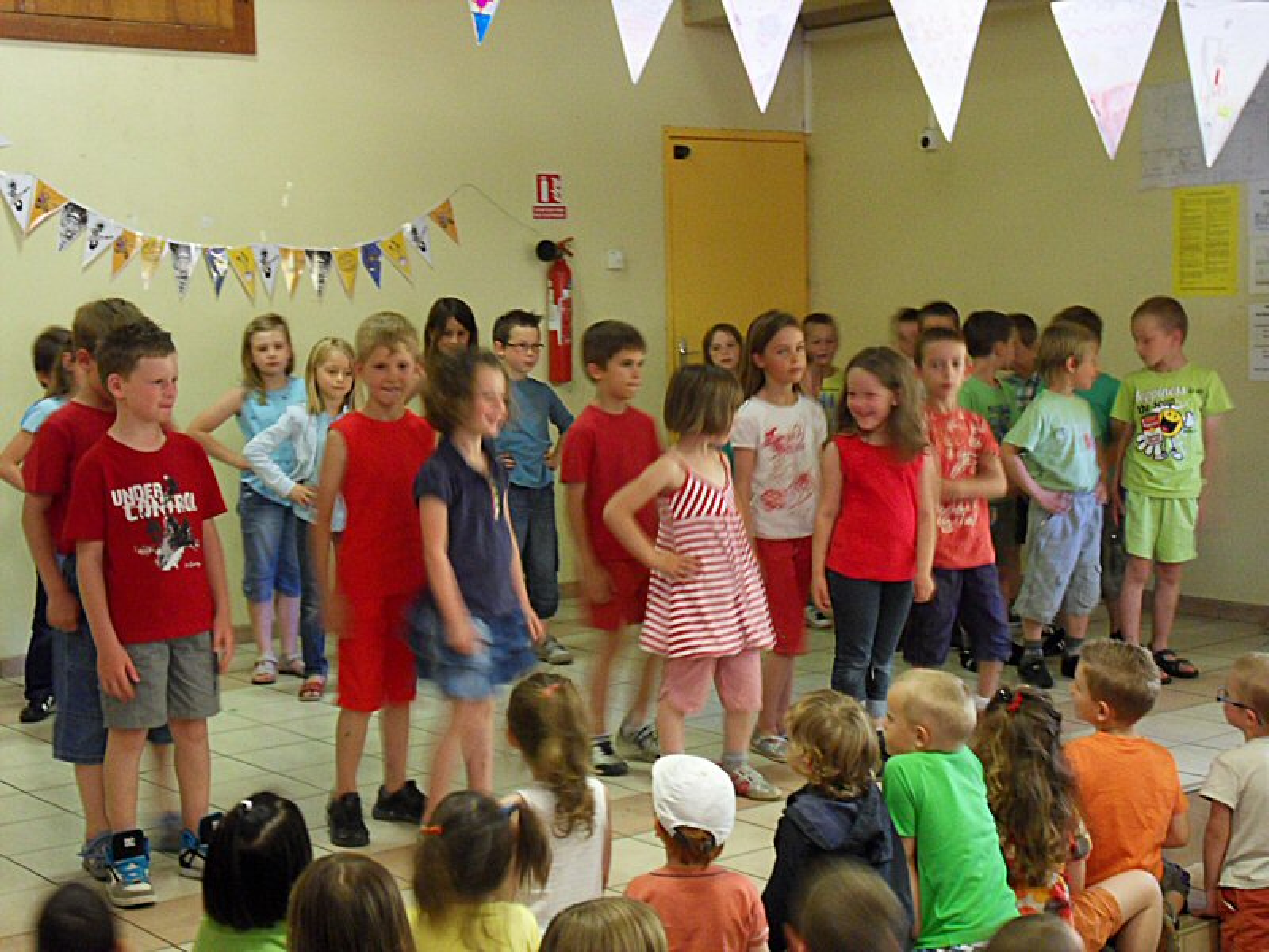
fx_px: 2200
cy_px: 476
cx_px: 634
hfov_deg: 32.2
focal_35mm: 60
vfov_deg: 24.4
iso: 400
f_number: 4.8
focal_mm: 10.5
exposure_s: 1/6
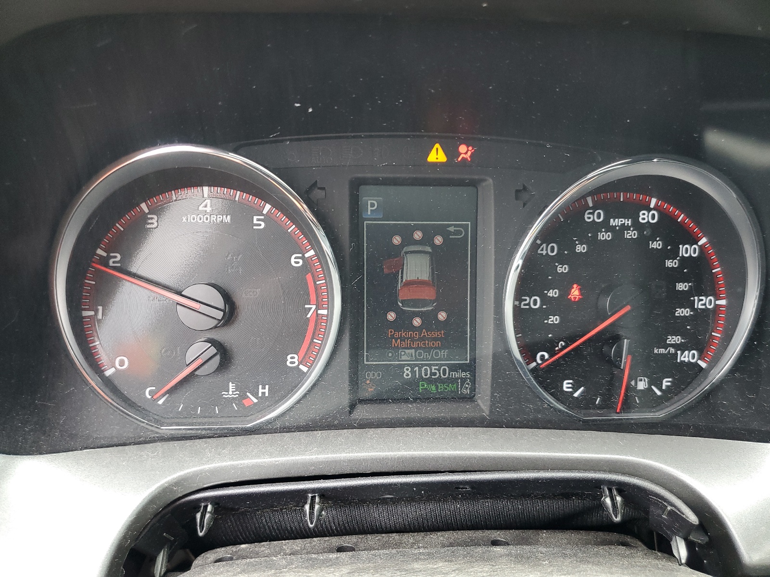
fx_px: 578
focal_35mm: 26
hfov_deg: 67.3
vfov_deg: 53.1
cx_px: 385
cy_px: 288
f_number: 1.5
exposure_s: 1/60.2
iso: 101
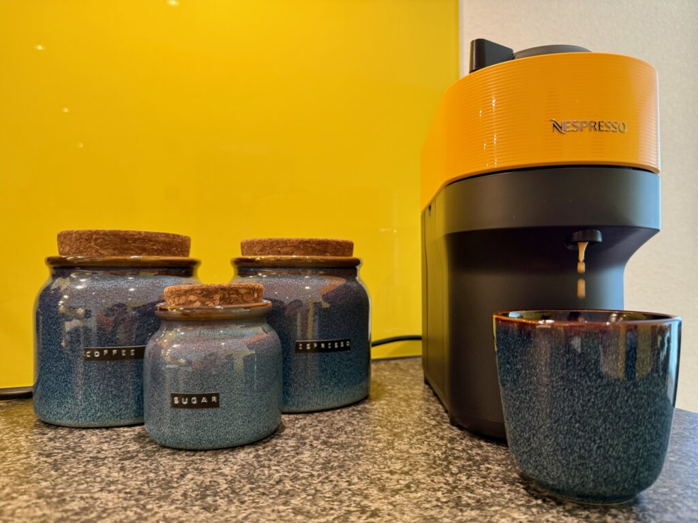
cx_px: 349
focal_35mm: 24
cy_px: 262
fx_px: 484
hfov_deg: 71.6
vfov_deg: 56.8
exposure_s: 1/67
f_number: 1.78
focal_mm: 6.76
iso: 160
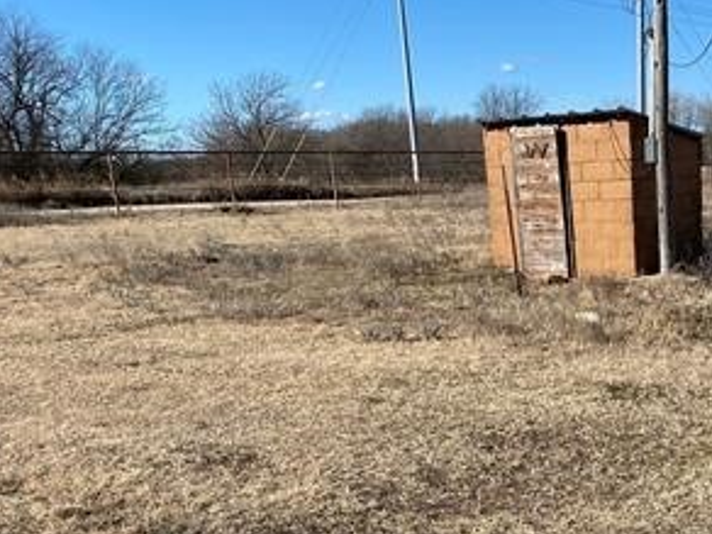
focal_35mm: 57
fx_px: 1172
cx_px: 636
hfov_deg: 32.2
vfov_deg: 25.0
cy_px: 463
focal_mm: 4.25
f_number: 1.8
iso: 32
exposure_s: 1/2890
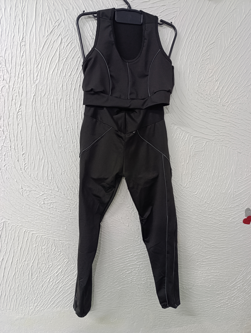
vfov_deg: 73.8
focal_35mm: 23
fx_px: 222
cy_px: 166
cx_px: 126
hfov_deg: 59.0
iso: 1000
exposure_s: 1/40
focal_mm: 6.14
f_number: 1.6
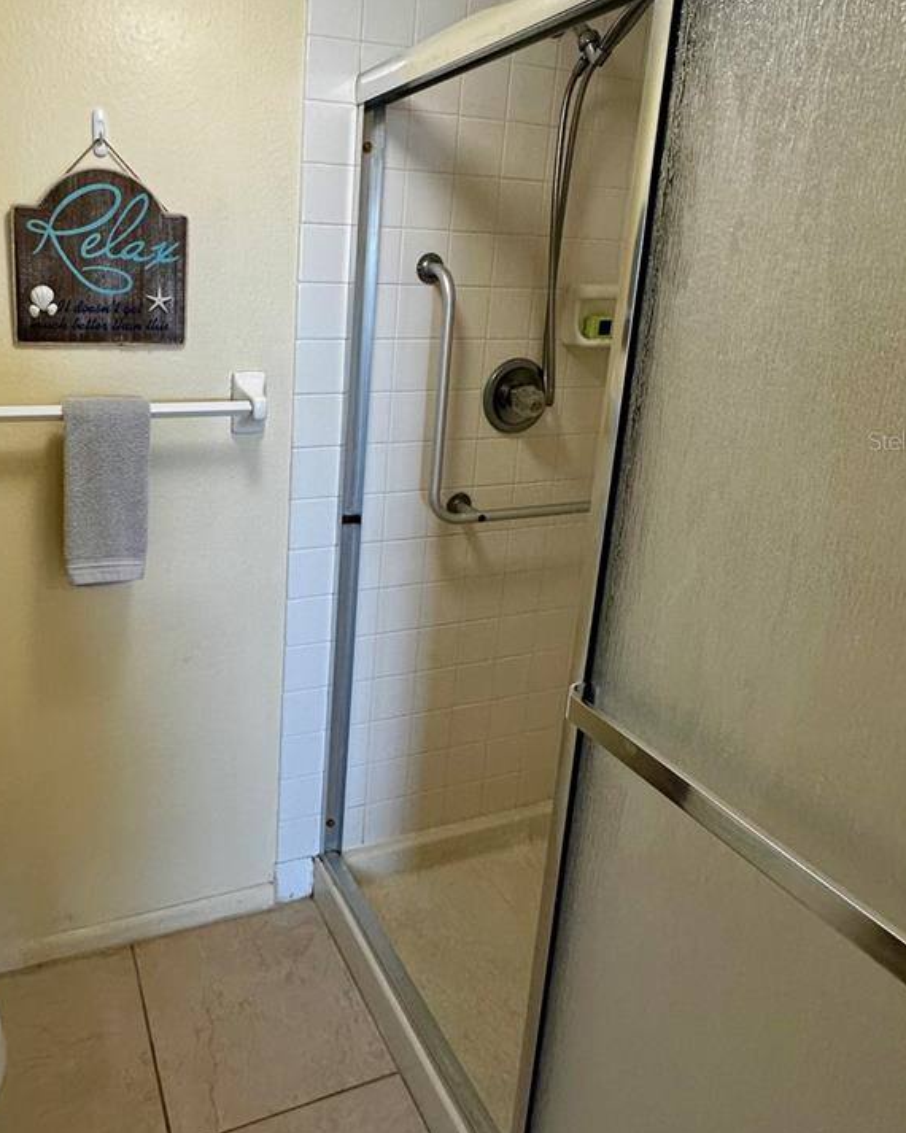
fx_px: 771
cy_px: 440
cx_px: 265
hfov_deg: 58.7
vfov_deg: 71.7
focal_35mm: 23
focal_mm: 2.22
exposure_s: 1/120
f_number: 2.2
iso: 160
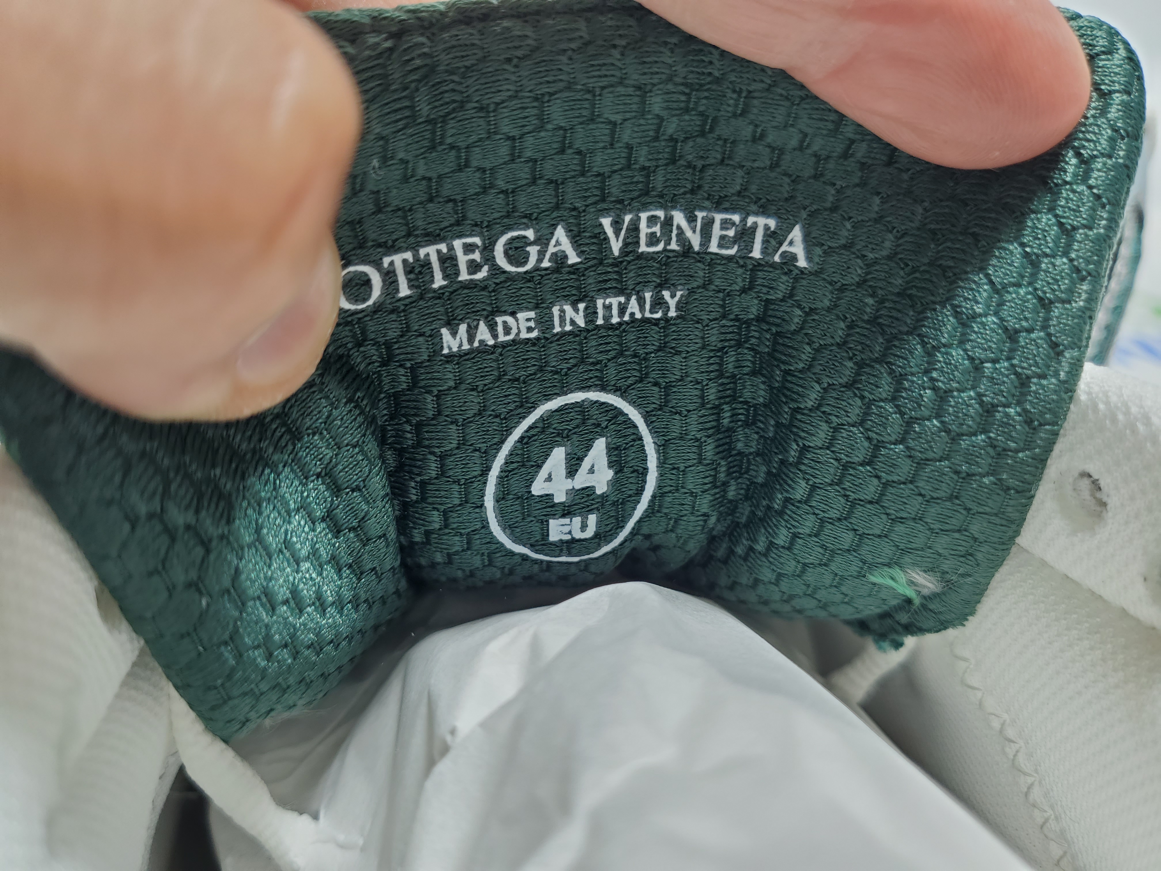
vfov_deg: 53.1
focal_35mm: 26
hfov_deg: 67.3
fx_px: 872
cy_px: 436
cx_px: 580
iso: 50
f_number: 1.5
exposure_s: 1/140
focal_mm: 4.3
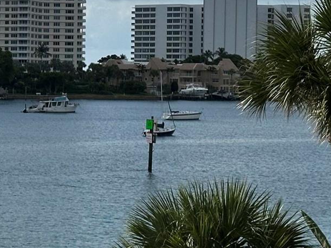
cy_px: 76
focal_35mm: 161
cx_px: -100
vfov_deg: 9.2
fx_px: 1539
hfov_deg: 11.9
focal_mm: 6.86
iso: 64
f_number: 1.78
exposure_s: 1/9804
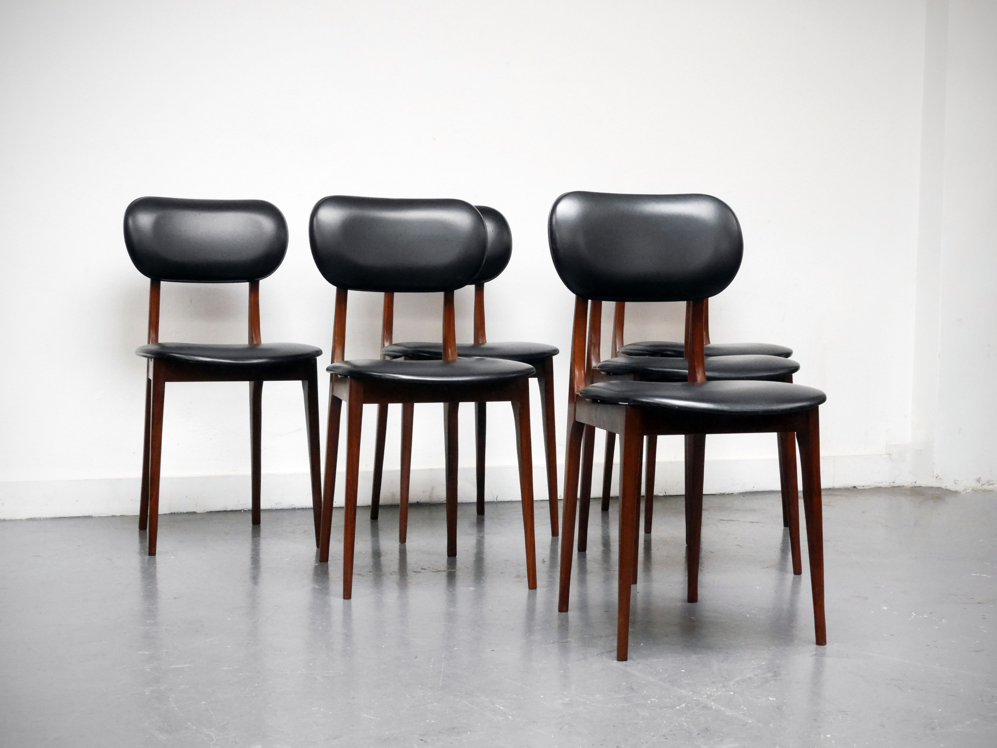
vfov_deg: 24.4
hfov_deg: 32.2
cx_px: 498
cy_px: 374
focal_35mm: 60
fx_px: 1729
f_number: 13
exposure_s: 1/13
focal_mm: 30
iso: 3200
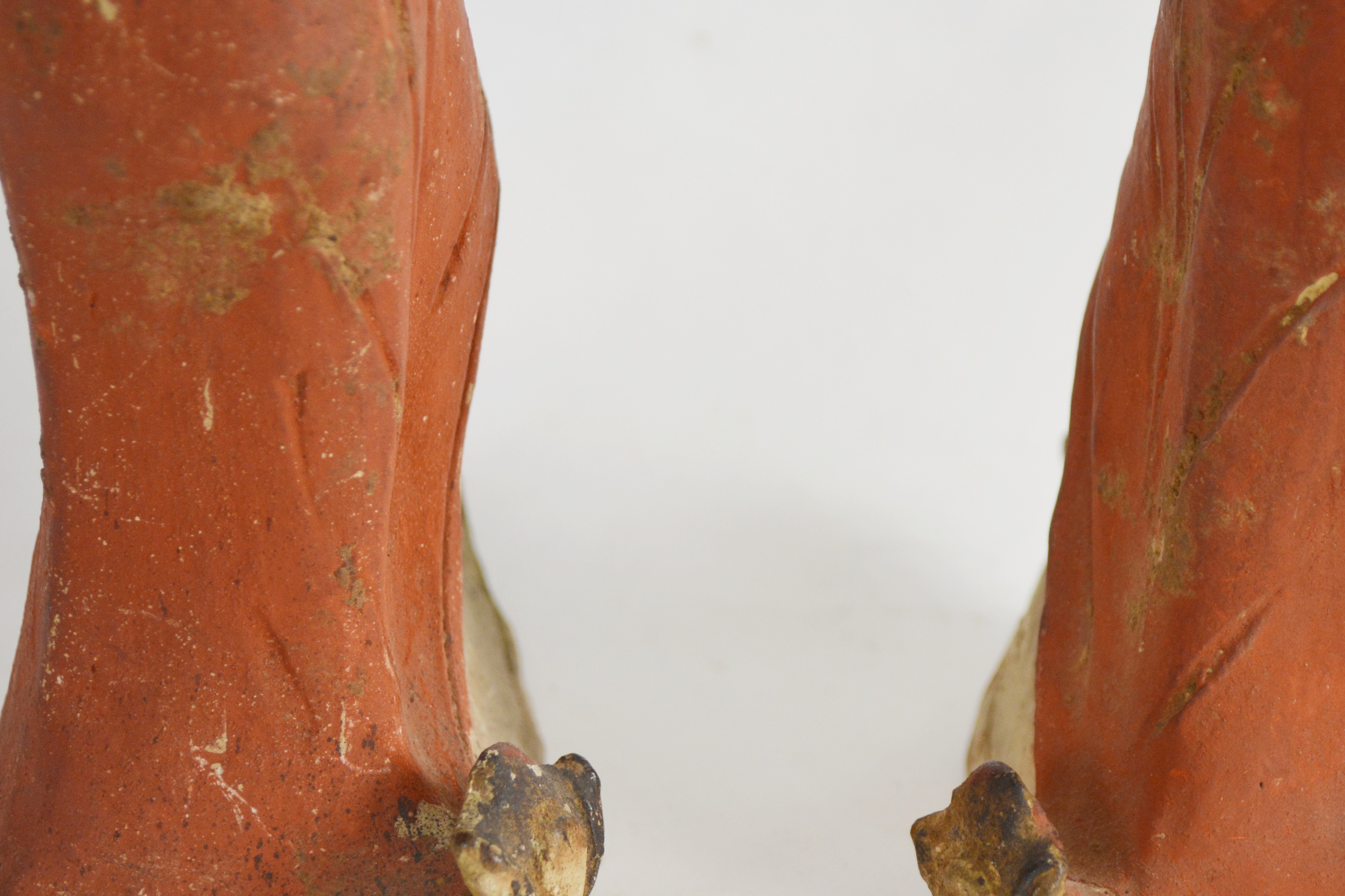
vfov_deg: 13.3
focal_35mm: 103
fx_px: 3848
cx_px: 850
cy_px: 558
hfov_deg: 19.8
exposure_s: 1/125
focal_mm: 44
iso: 400
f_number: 5.6
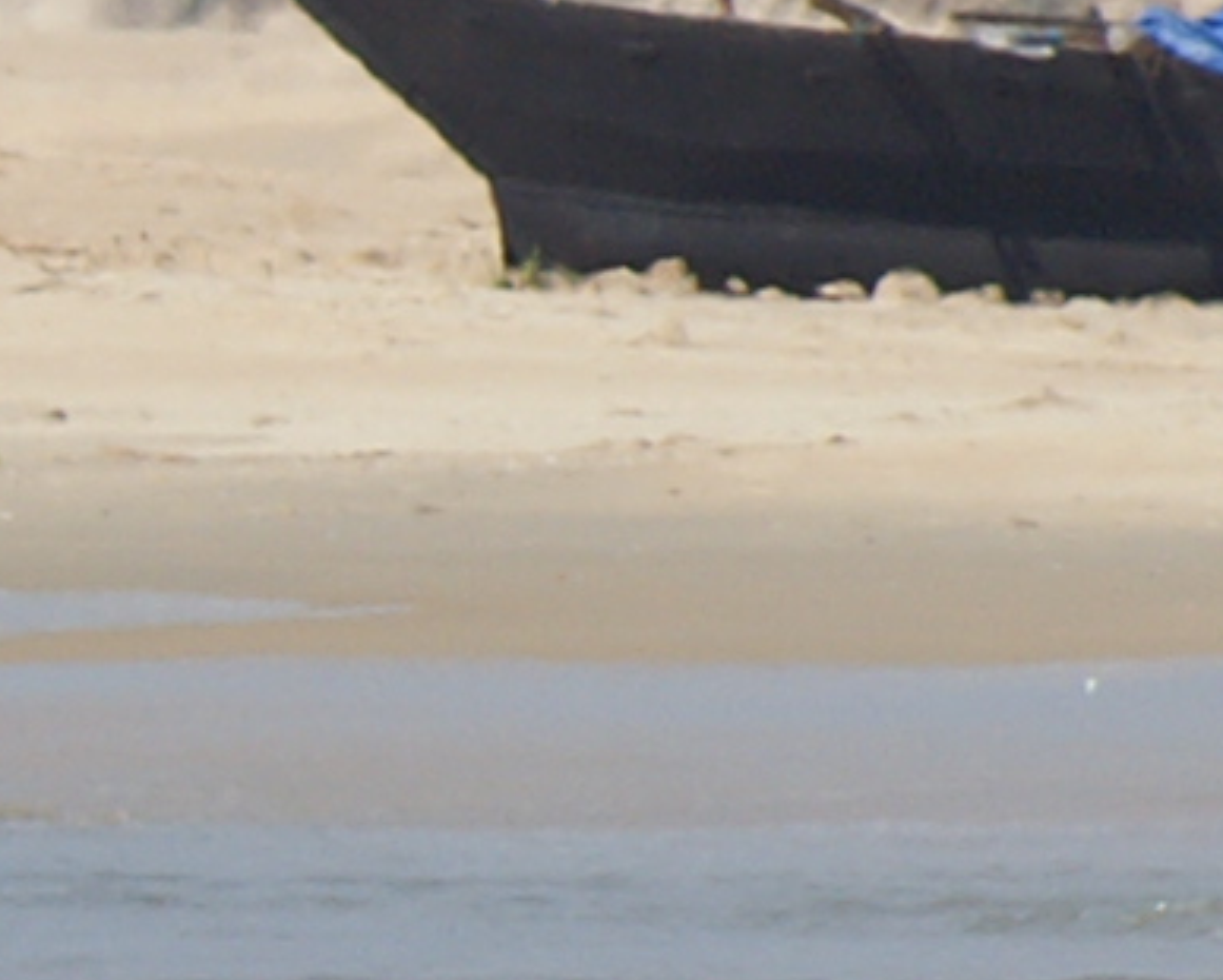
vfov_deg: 0.5
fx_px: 118711
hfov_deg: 0.6
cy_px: 471
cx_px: -1210
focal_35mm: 3278
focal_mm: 300
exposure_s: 1/1250
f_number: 8
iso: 200
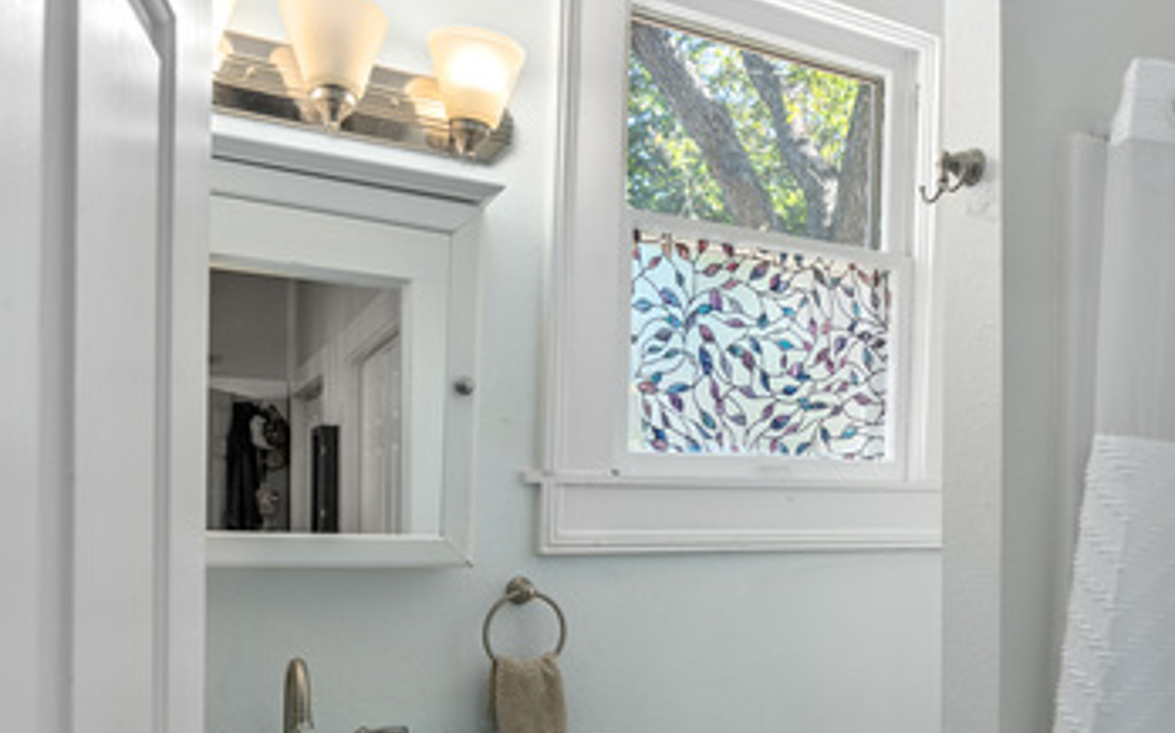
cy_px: 529
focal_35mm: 30
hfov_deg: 61.1
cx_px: 804
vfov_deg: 40.8
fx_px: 960
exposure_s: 1/2.5
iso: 320
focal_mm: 16
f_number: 7.1
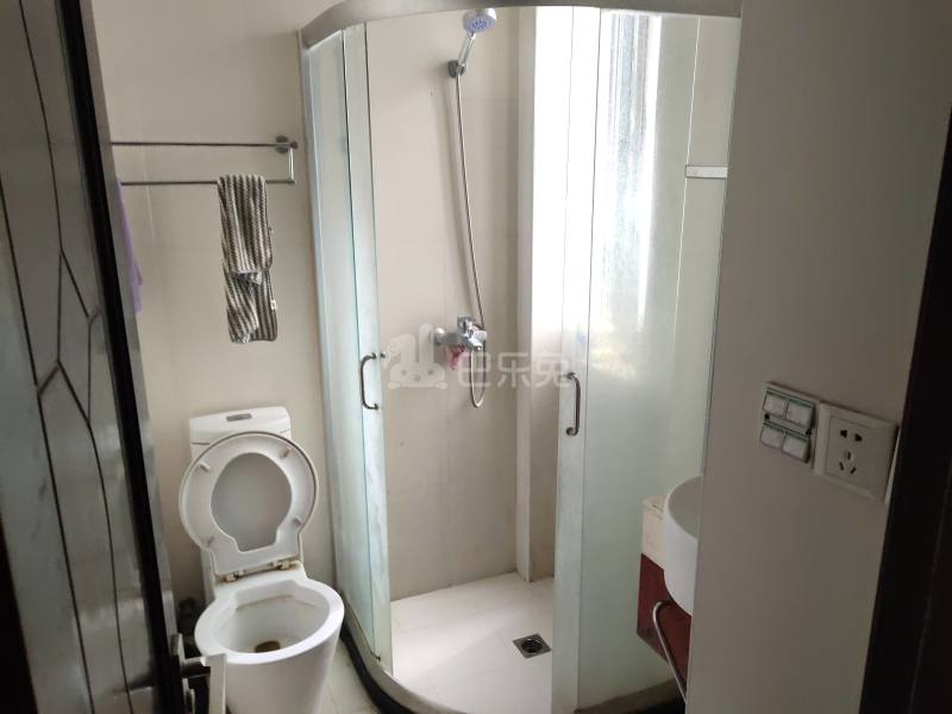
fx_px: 825
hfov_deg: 60.0
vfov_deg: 46.8
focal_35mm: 30
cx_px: 476
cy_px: 357
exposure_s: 1/33
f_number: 1.8
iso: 476
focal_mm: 4.35
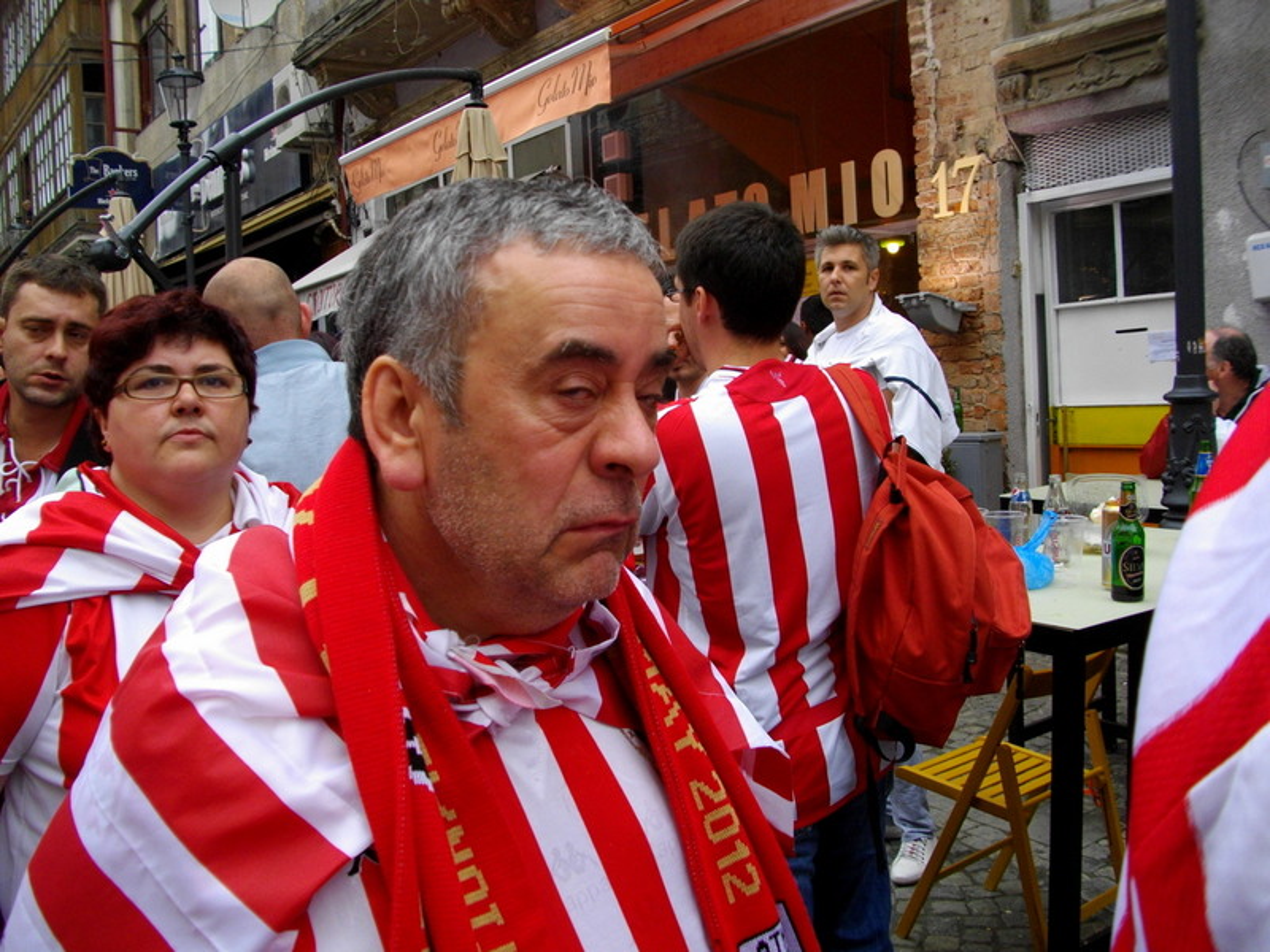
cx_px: 635
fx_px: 1174
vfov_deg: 44.2
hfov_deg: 56.8
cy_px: 476
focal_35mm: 32
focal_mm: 5.7
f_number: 2.9
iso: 136
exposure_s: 1/250
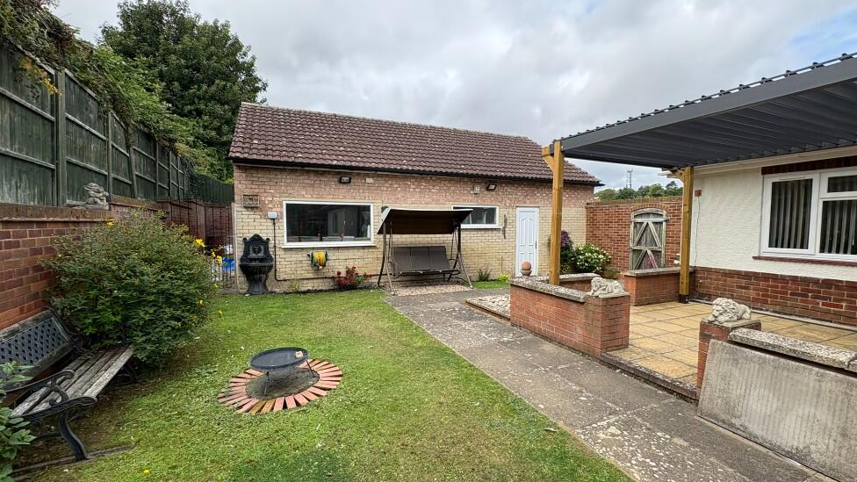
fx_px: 364
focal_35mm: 16
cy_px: 249
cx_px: 435
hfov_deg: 99.4
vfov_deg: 67.1
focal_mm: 2.22
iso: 50
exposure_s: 1/713
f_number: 2.2
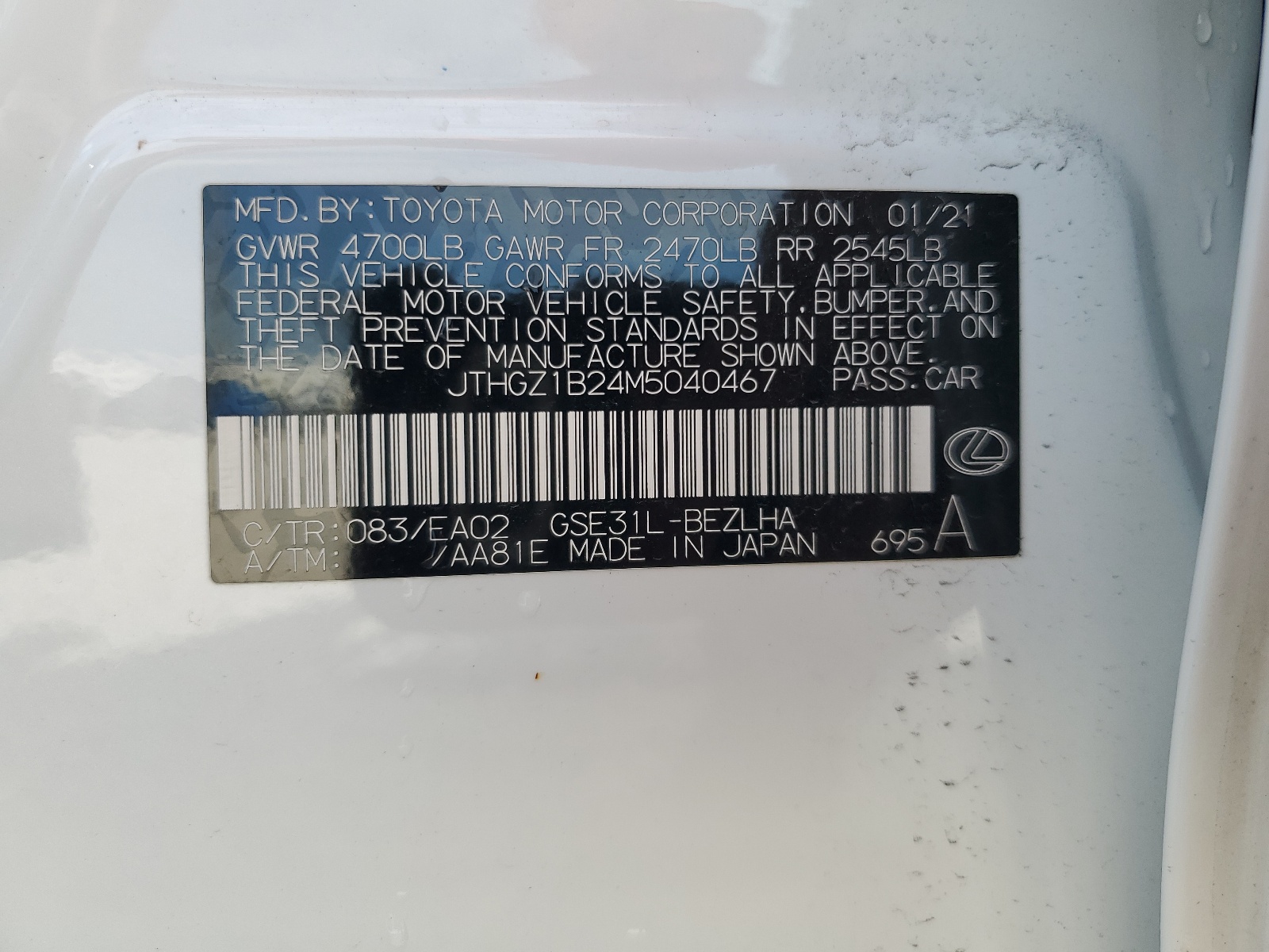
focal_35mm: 26
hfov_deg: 67.3
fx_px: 953
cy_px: 476
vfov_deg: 53.1
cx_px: 634
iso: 50
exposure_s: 1/714
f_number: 1.5
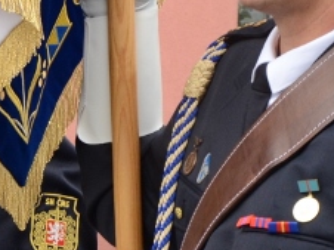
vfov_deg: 6.5
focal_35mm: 230
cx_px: 16
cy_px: 138
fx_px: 2214
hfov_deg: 8.6
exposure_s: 1/200
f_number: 8
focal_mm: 45
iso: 1000
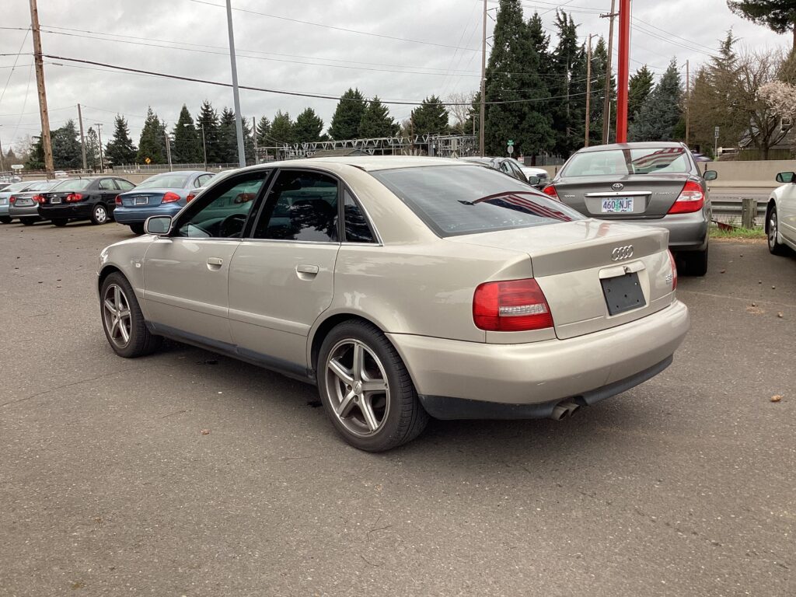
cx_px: 398
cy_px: 298
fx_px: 713
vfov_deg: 45.4
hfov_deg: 58.4
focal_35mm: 31
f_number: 2.4
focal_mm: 3.3
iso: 25
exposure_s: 1/120
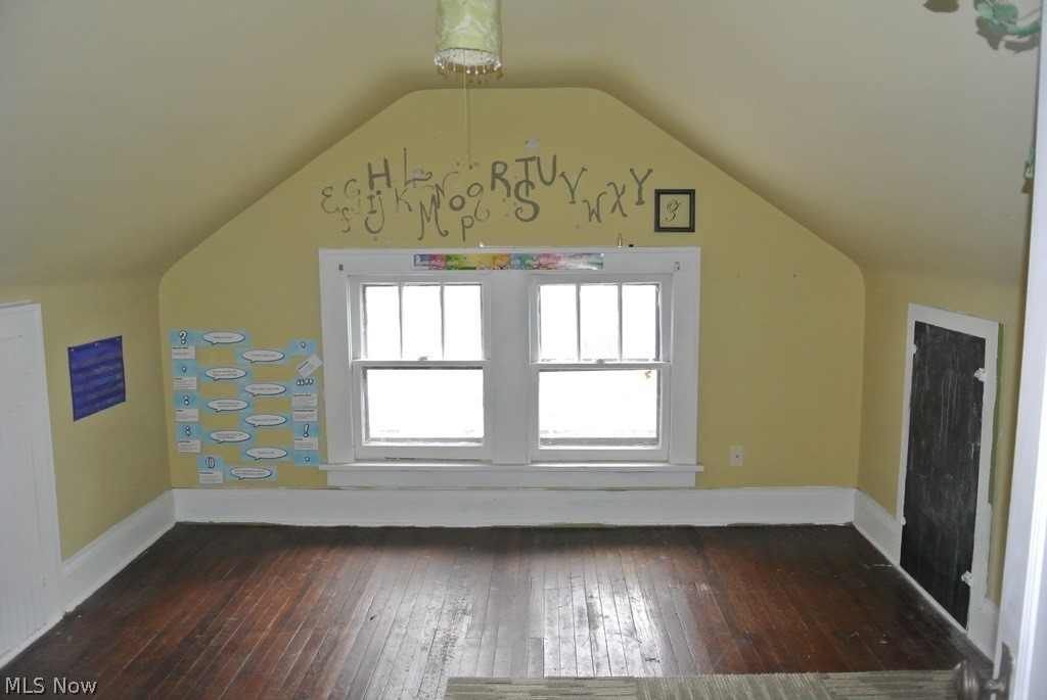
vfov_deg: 48.0
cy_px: 350
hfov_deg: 67.3
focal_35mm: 27
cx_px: 524
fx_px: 786
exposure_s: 1/60
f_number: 3.5
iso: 800
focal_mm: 10
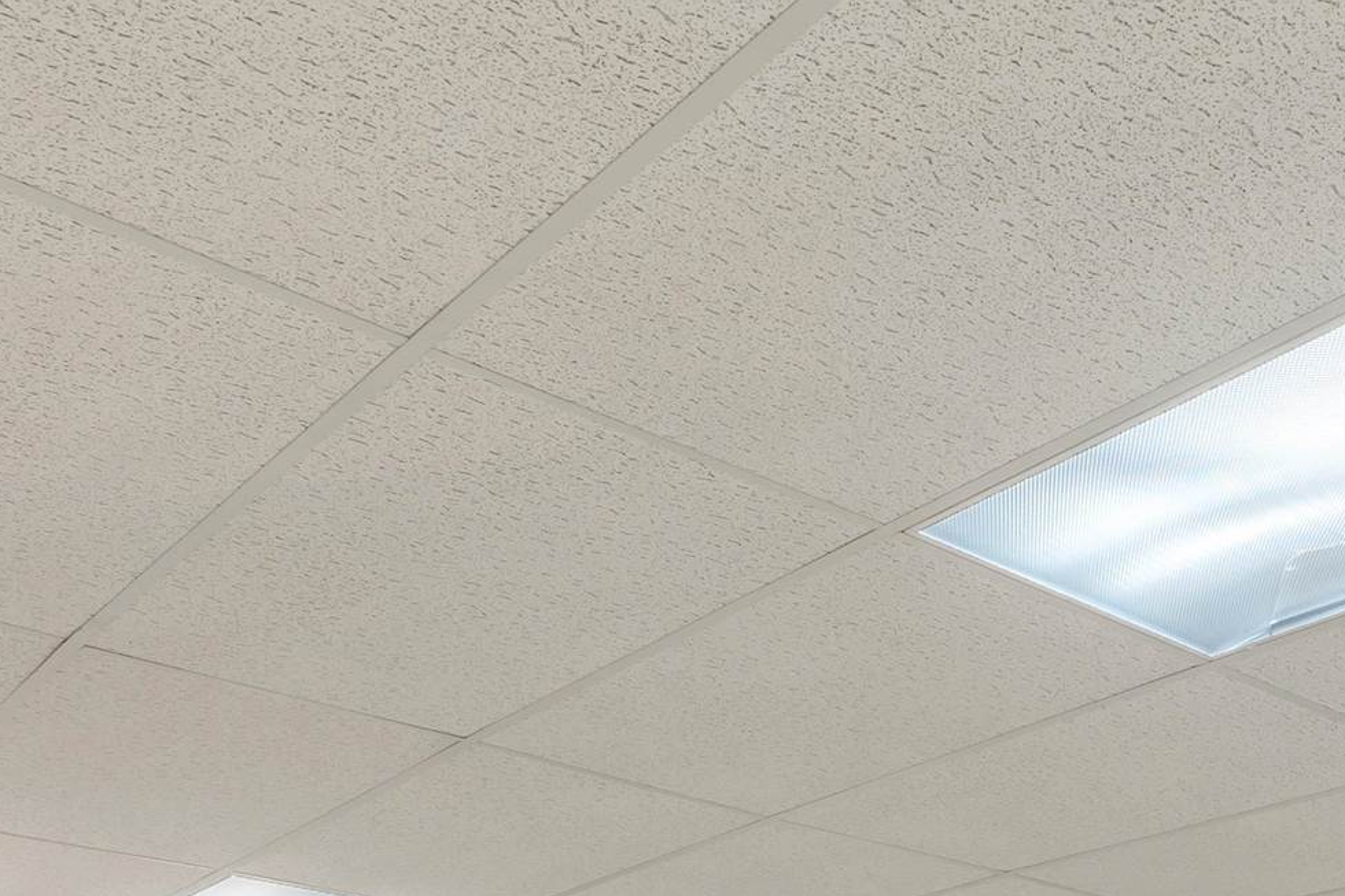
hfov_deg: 38.8
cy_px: 1359
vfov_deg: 23.0
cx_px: 1231
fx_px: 1756
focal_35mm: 47
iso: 400
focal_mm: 15
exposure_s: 1/25
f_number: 8
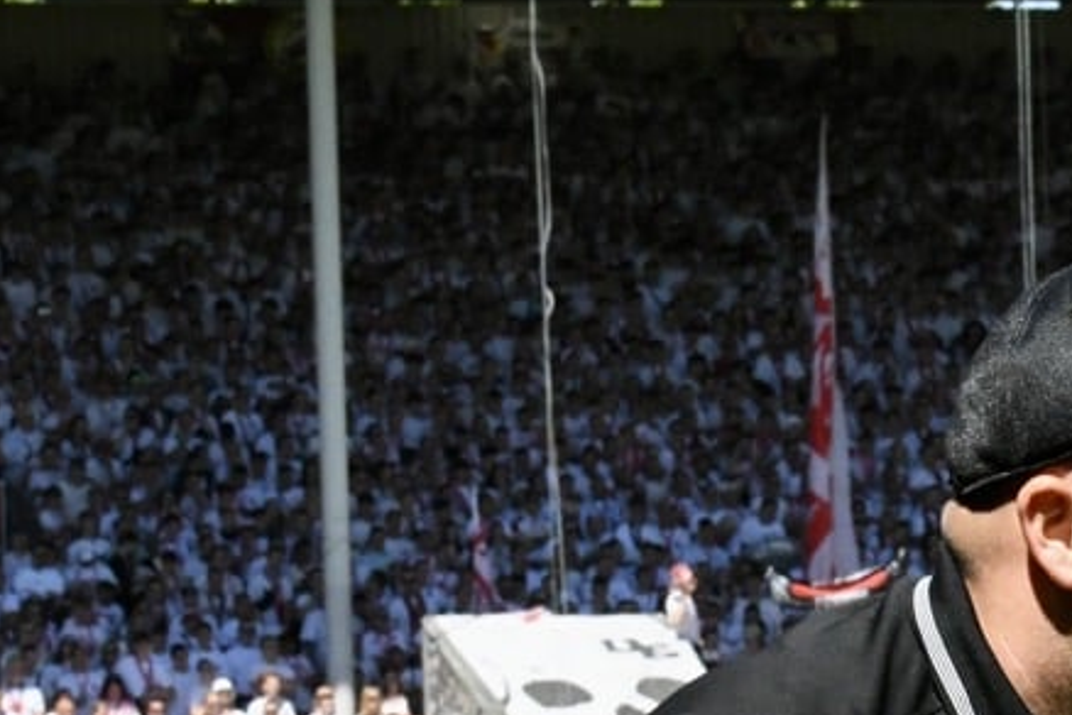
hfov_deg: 8.7
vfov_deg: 5.8
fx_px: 6967
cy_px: 954
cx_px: 1089
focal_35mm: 234
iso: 4000
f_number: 16
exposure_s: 1/1600
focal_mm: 80
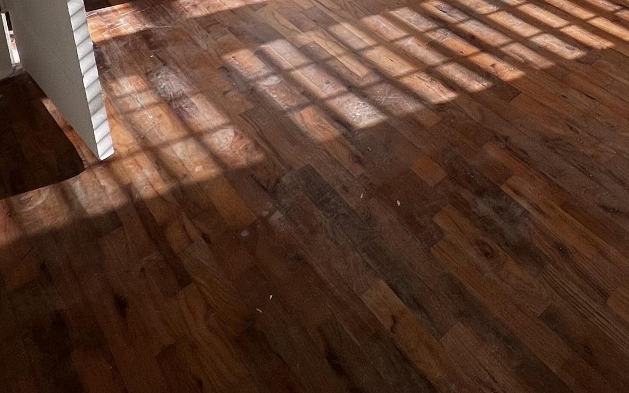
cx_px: 593
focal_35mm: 38
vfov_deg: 23.6
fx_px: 651
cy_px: -250
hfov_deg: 45.5
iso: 32
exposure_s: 1/364
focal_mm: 1.57
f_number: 1.8
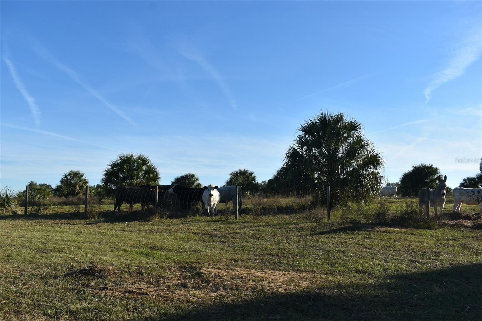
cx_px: 241
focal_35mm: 30
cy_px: 160
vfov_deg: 43.6
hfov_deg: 61.9
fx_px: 402
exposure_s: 1/320
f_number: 9
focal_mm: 20
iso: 100
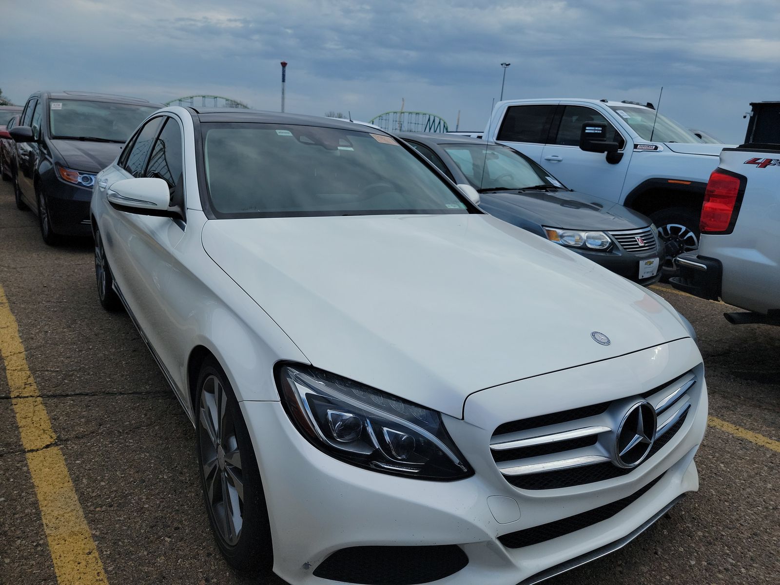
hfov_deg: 71.6
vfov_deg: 56.8
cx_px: 390
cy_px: 292
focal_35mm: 24
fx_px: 541
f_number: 1.8
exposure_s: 1/620
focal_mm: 6.7
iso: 50
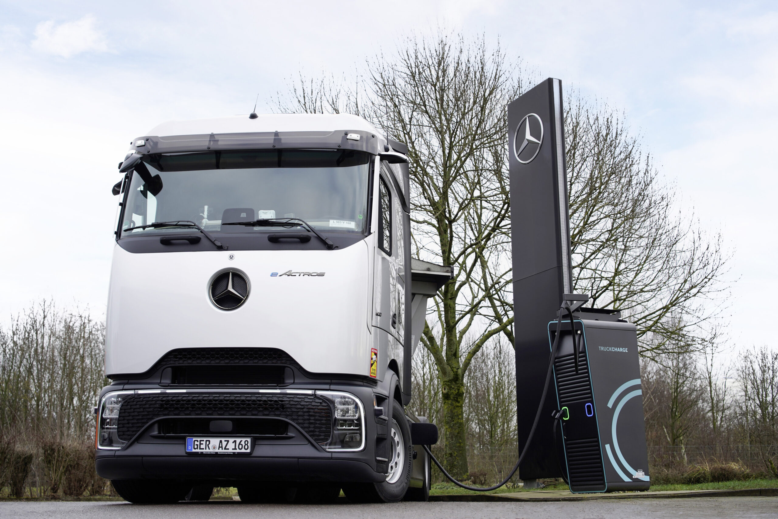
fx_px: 929
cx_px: 389
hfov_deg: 45.4
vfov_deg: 31.2
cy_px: 260
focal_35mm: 43
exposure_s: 1/125
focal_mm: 43
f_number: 4.5
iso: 100
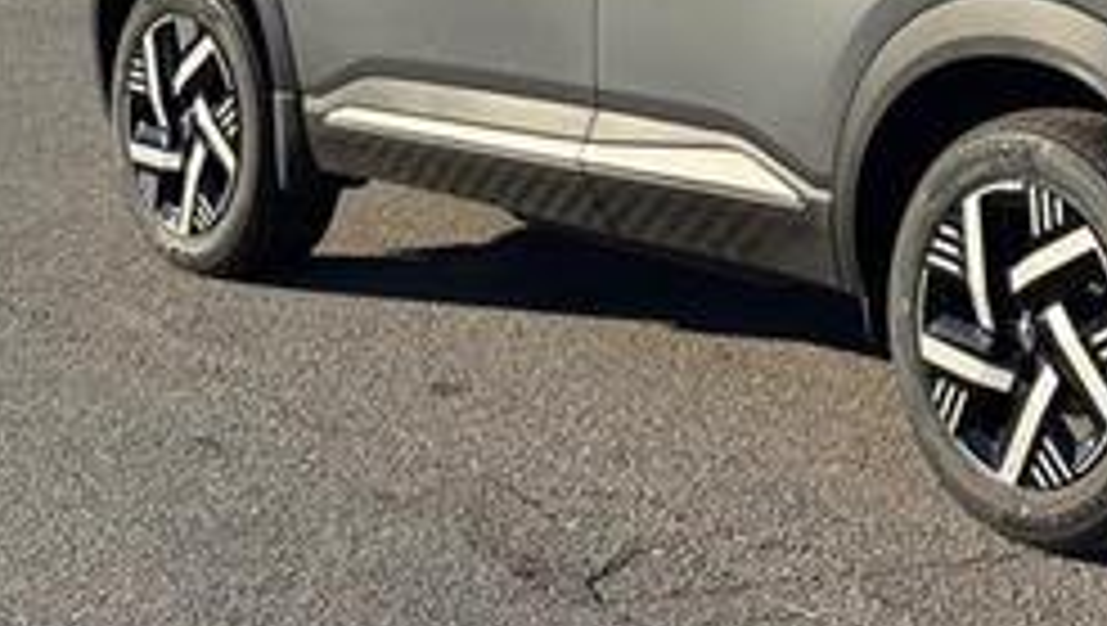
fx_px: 3144
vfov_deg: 11.2
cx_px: 1012
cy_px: -5
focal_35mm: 107
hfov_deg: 19.6
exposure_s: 1/3817
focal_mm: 6.76
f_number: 1.78
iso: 64
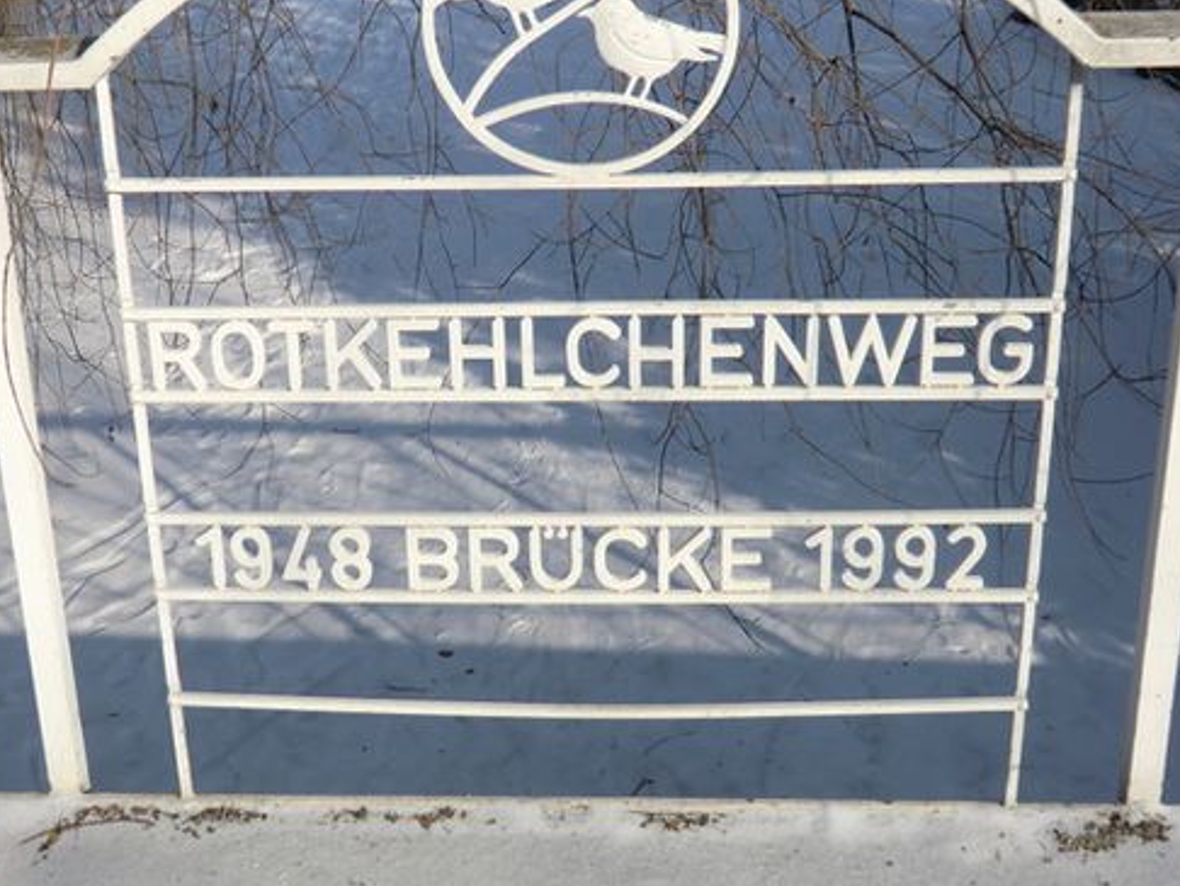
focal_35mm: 51
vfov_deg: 28.6
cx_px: 527
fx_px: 1739
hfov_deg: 37.4
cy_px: 385
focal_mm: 7.1
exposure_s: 1/800
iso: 64
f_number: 3.8
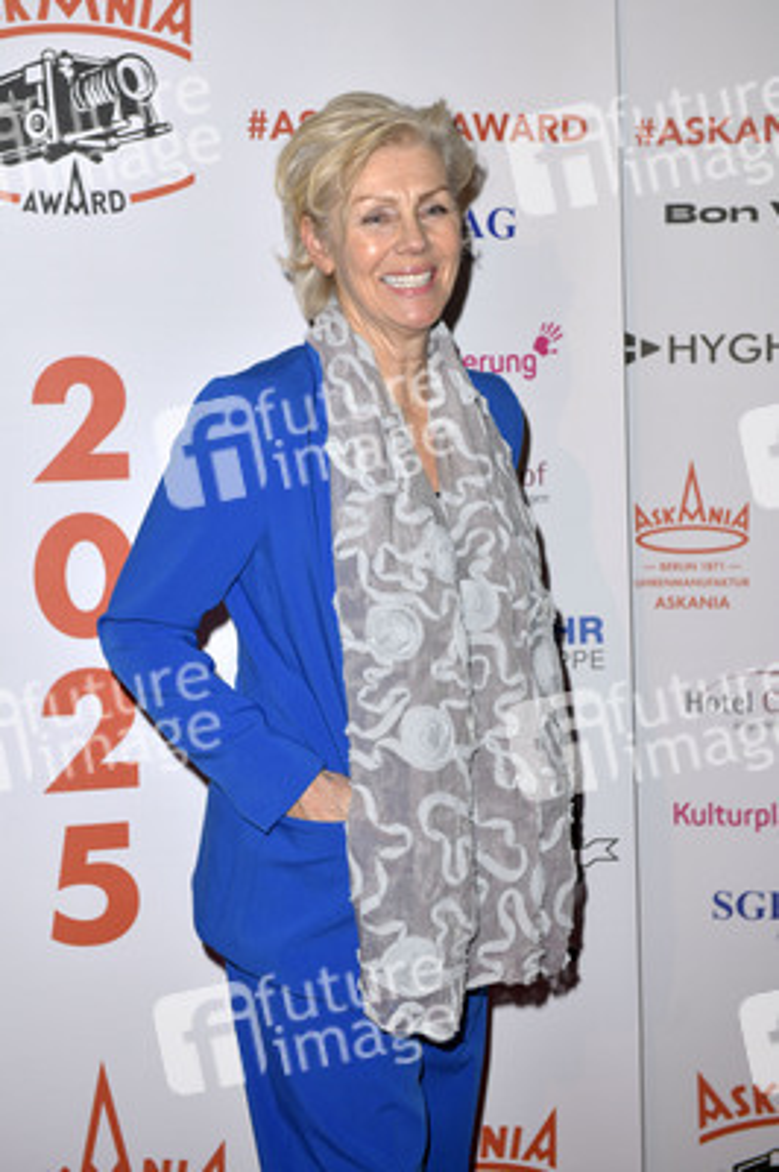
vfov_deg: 33.4
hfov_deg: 22.6
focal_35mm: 60
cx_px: 390
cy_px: 586
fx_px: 1951
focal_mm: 60
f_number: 5
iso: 125
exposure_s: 1/160
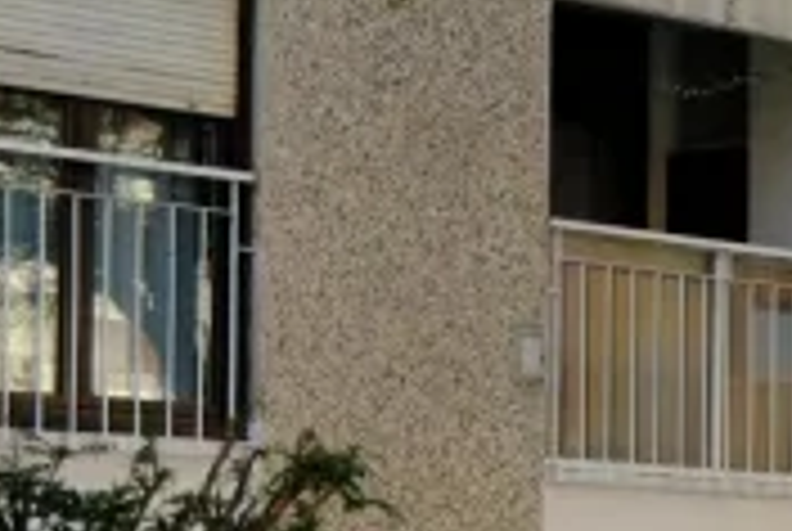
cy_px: 560
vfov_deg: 9.1
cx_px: 1408
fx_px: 3328
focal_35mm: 151
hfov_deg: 12.4
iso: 200
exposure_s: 1/640
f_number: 2.8
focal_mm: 23.4
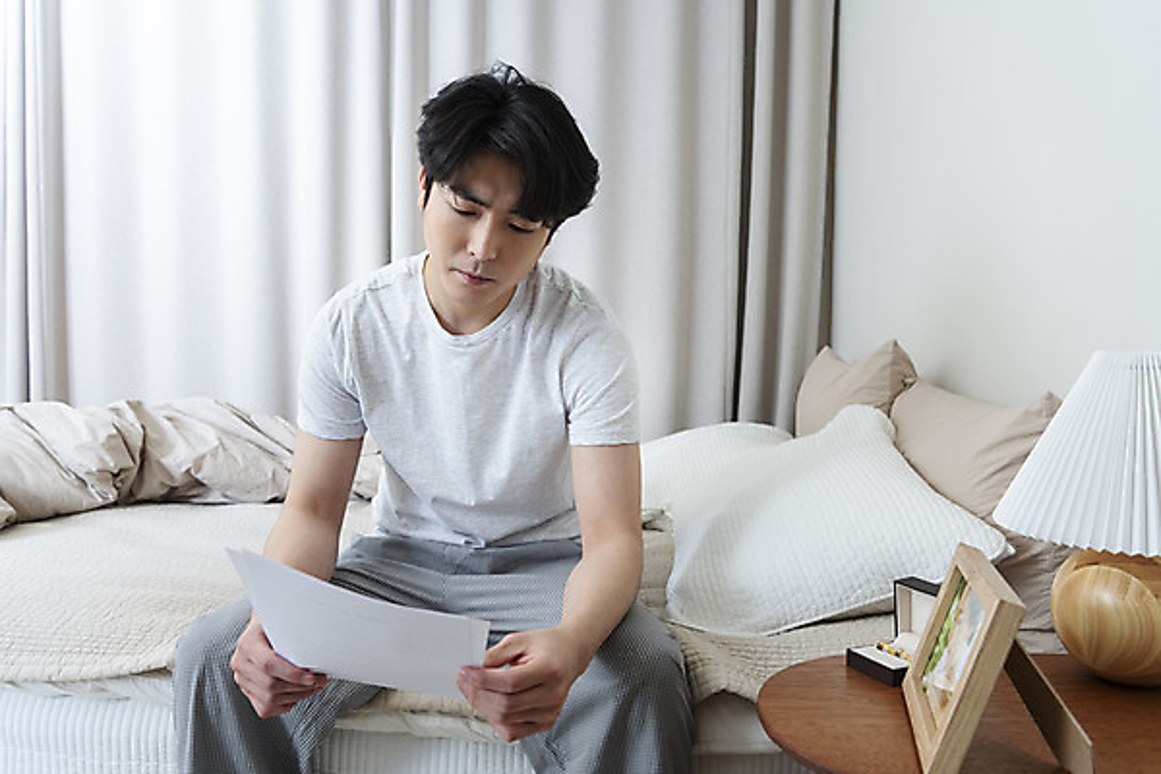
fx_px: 1000
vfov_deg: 42.3
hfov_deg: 60.3
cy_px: 387
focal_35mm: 31
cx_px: 580
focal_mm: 31
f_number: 5
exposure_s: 1/125
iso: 320
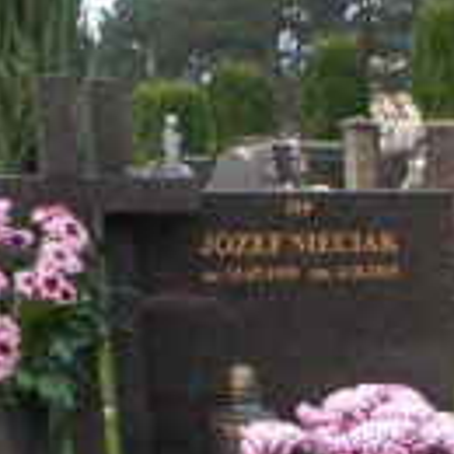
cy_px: 747
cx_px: 524
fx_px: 1484
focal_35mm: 100
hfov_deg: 16.7
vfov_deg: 15.5
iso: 240
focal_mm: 4.1
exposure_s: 1/30
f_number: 2.8
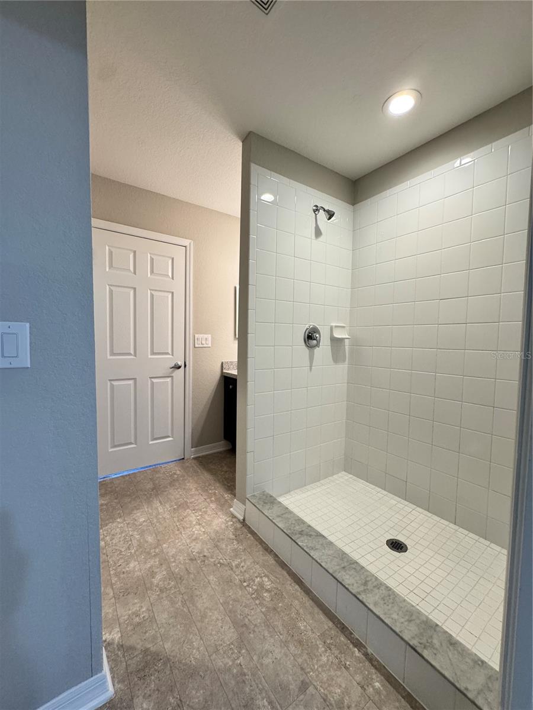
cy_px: 355
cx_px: 266
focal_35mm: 14
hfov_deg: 85.7
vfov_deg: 102.1
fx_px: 287
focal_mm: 2.22
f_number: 2.2
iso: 250
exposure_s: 1/120
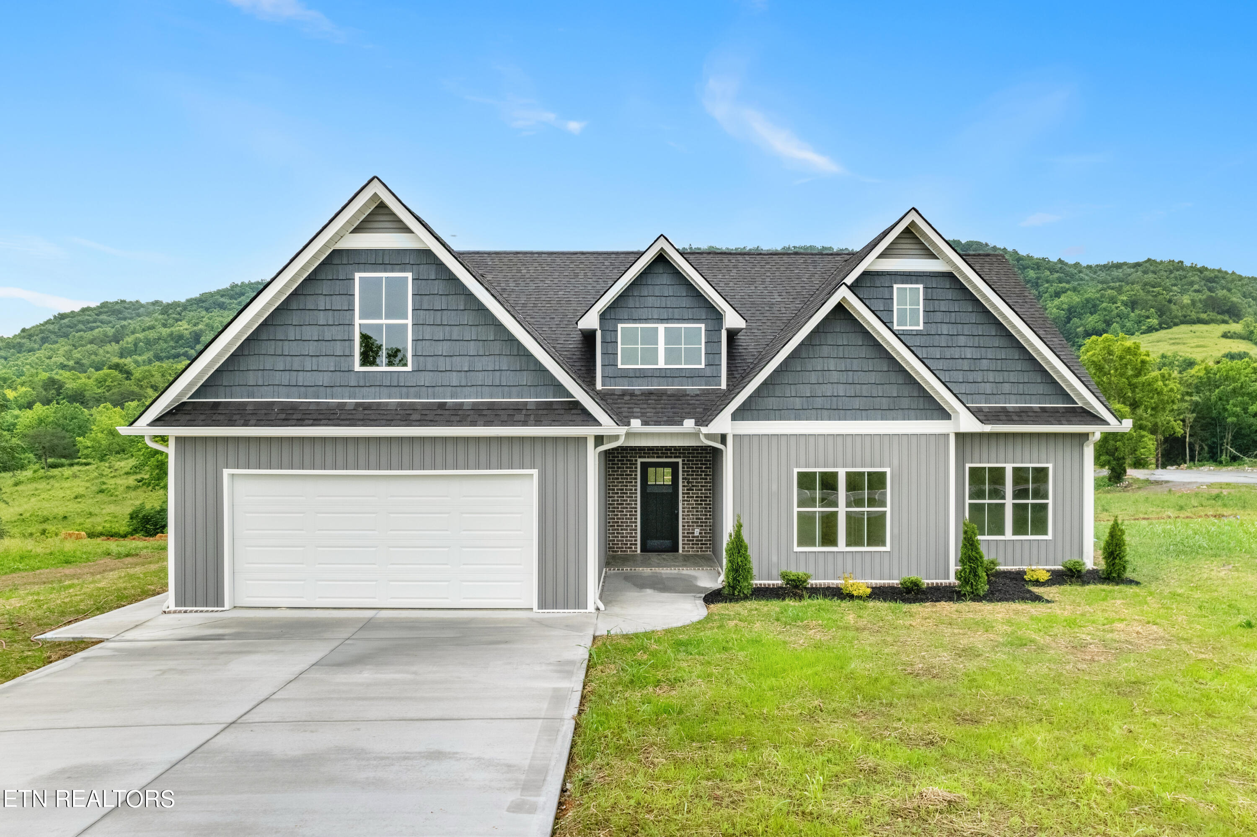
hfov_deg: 78.6
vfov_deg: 57.2
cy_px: 418
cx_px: 628
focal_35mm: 22
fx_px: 768
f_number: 2.8
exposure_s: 1/400
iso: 100
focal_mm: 8.38
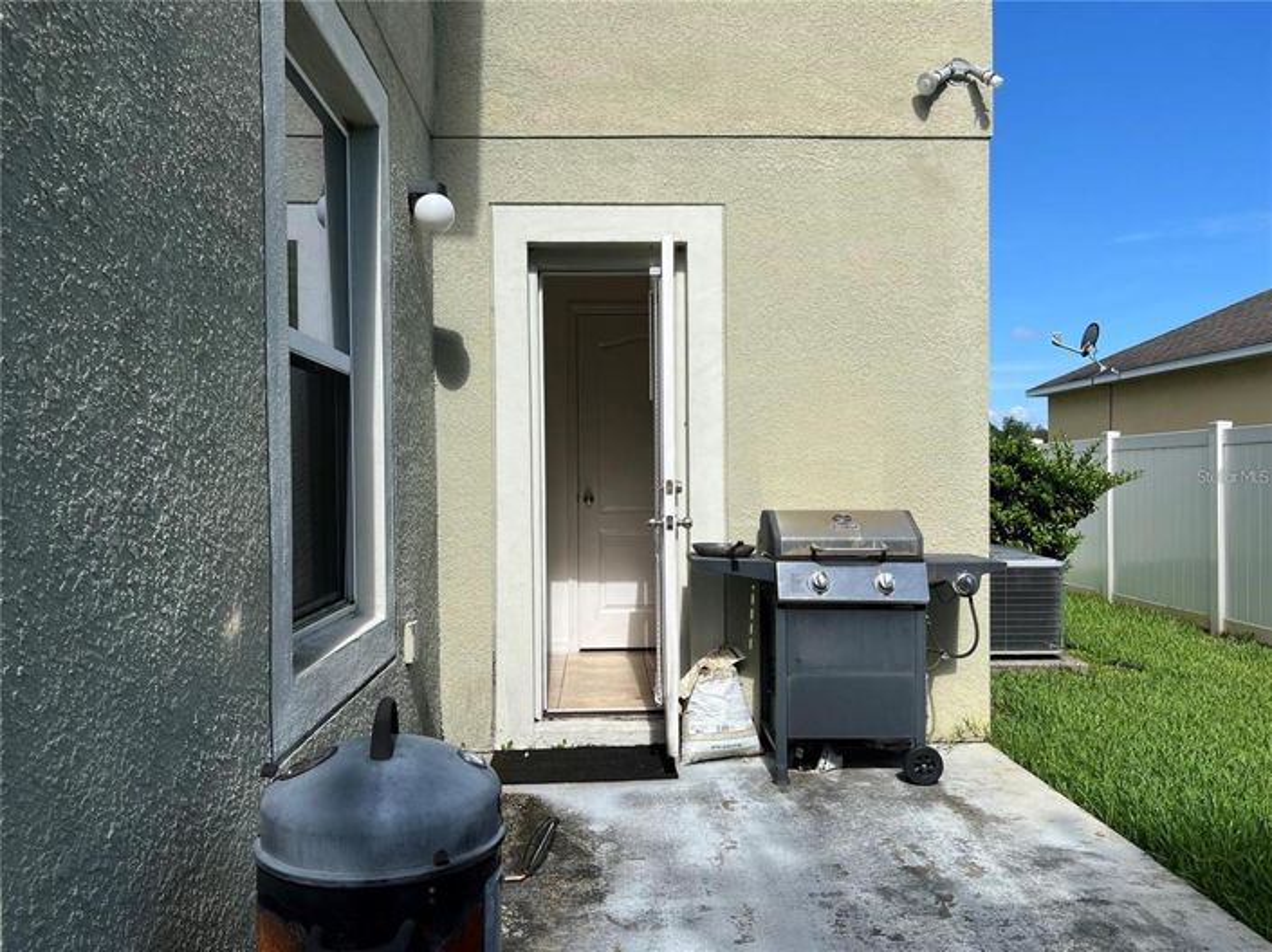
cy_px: 476
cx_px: 636
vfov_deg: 53.0
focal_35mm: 26
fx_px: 955
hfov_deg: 67.3
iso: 50
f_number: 1.5
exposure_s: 1/4444
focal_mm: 5.7
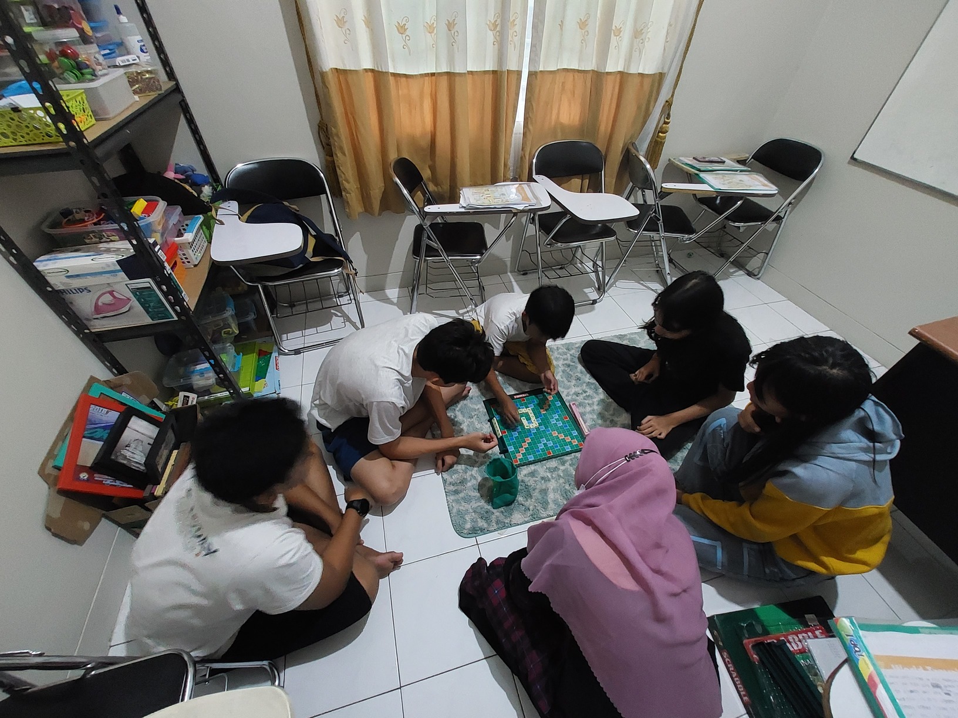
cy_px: 359
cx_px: 479
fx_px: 360
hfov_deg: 106.2
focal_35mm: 13
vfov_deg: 89.9
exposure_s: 1/14
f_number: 2.2
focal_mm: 1.42
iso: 640
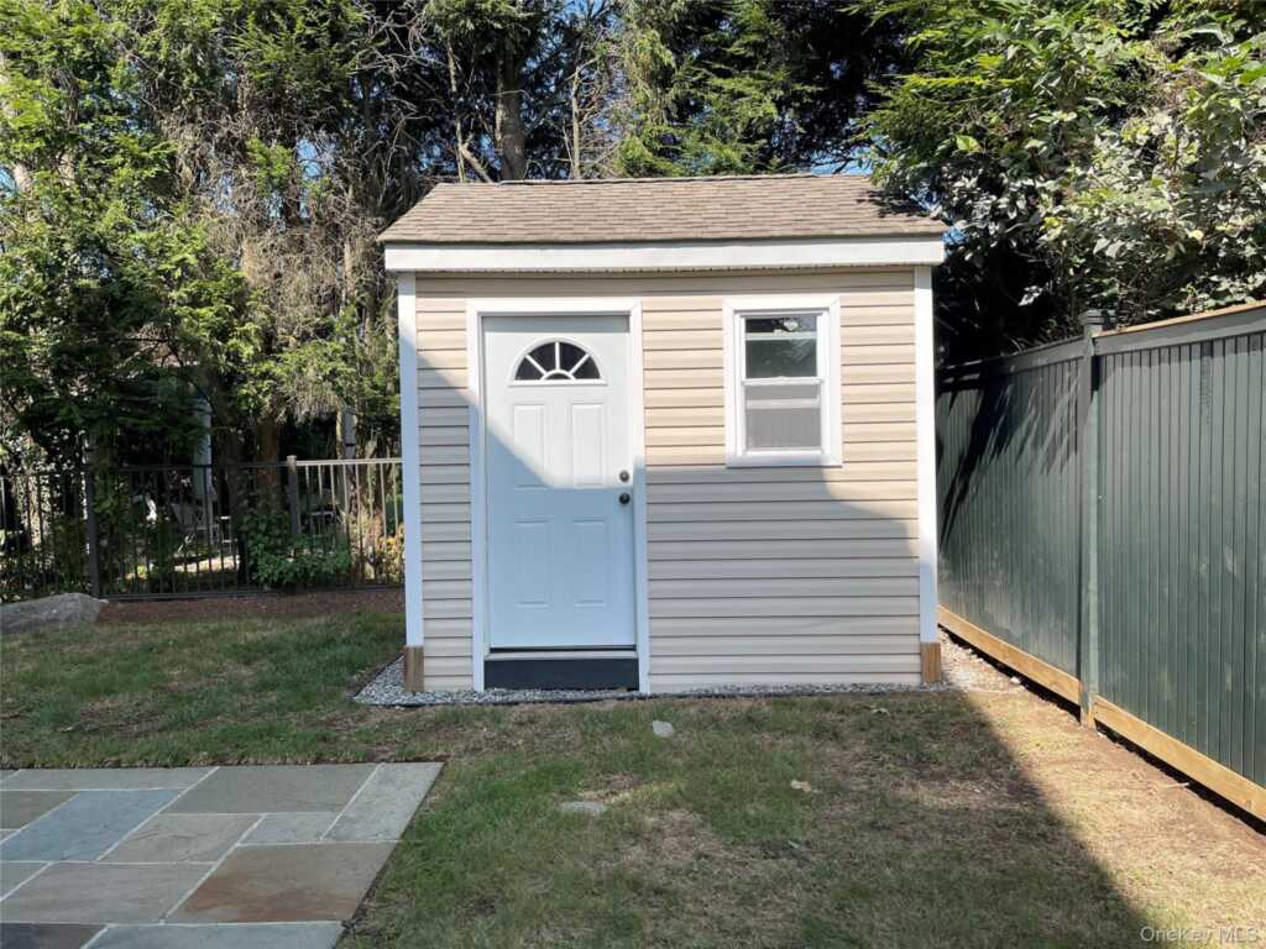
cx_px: 633
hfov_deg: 69.4
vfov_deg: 54.9
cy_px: 474
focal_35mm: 25
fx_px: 914
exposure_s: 1/2203
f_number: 1.6
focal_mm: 5.1
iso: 32
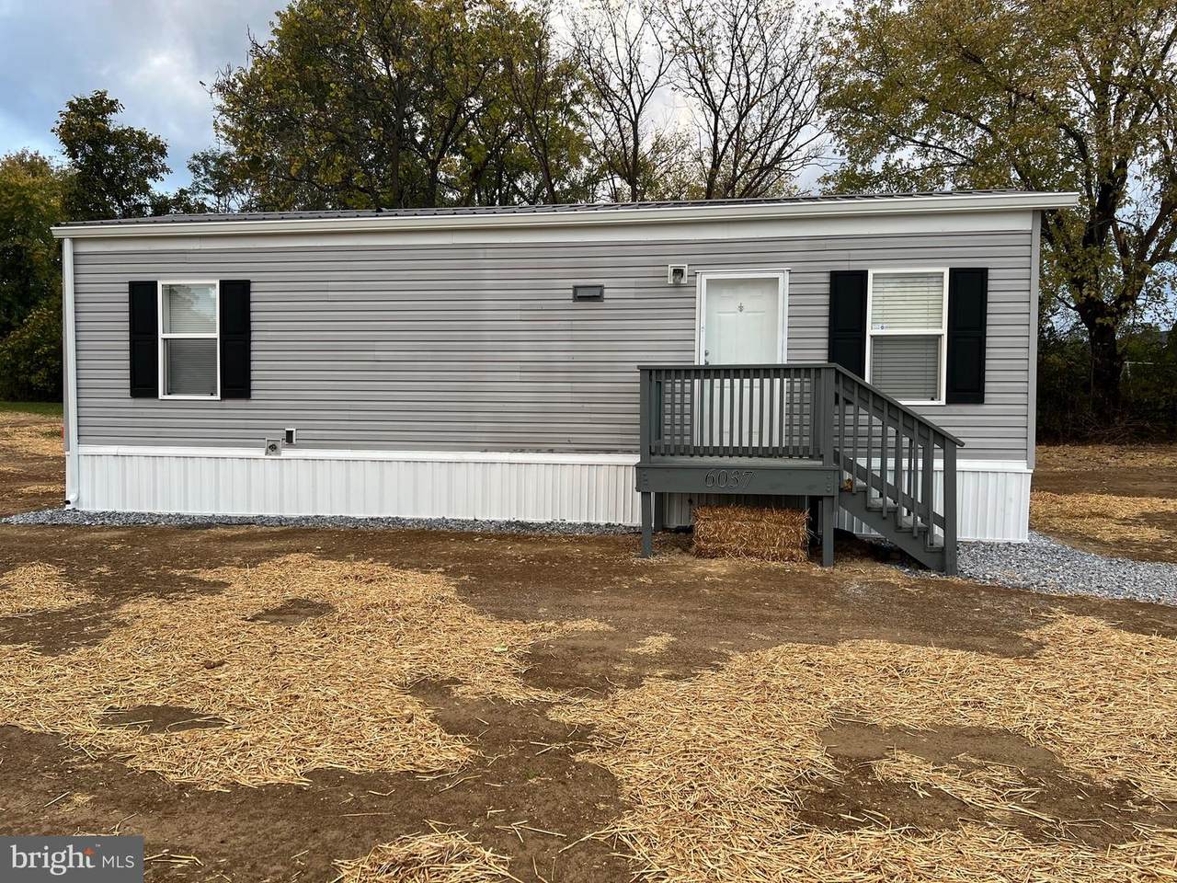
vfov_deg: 53.1
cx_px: 588
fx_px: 884
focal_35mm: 26
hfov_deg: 67.3
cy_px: 442
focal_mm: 5.7
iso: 50
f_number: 1.5
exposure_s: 1/121
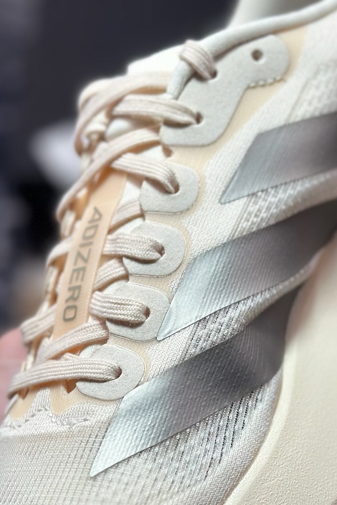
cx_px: 219
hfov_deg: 14.7
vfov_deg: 21.8
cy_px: 333
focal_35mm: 93
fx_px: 1305
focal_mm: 6.86
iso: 80
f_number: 1.78
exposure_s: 1/971
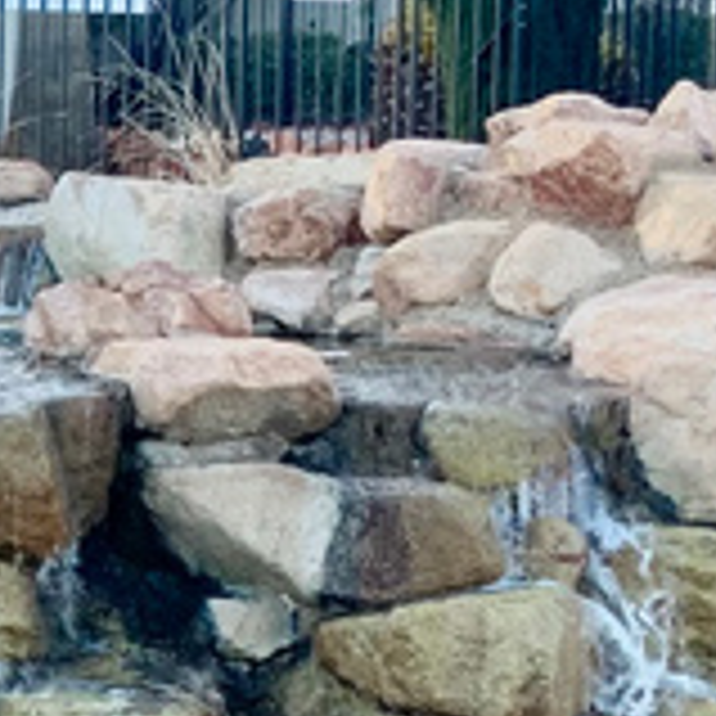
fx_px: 3861
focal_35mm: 165
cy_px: 464
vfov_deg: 10.6
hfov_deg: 10.2
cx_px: -441
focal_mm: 3
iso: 16
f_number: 1.8
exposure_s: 1/196
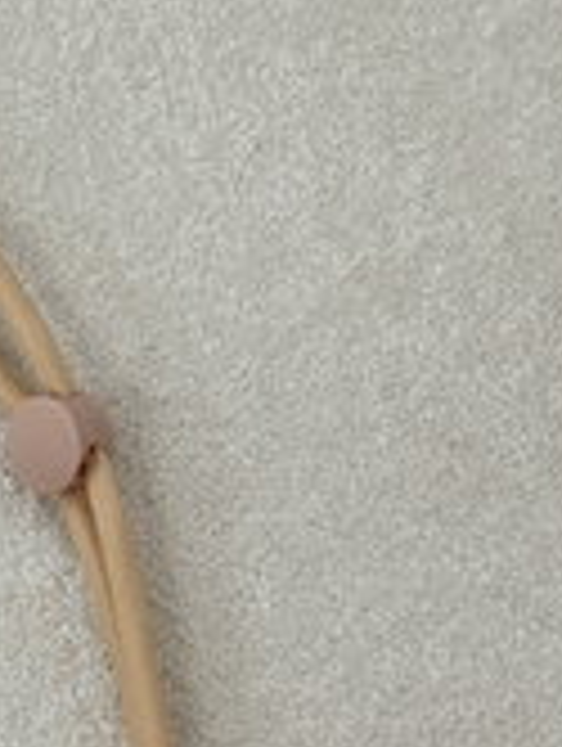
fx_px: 3325
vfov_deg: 12.8
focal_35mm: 154
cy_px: 439
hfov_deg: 9.6
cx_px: -58
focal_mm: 6.76
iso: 80
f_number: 1.78
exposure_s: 1/50
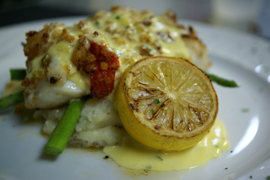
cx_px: 135
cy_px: 90
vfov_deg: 29.9
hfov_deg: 43.6
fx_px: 338
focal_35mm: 45
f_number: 2.8
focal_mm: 30
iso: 400
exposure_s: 1/50
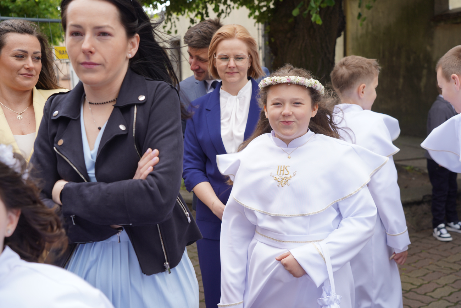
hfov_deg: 41.1
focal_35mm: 48
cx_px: 230
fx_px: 615
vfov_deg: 28.1
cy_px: 154
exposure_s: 1/100
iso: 125
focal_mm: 48
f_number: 5.6
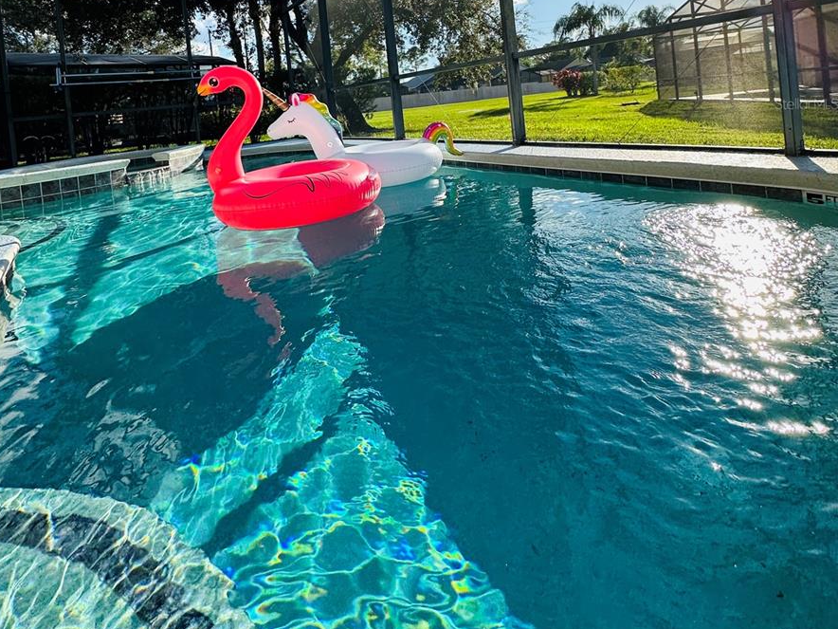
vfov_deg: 61.4
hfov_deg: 84.7
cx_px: 415
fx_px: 460
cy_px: 103
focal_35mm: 19
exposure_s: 1/910
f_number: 2.2
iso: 40
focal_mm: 2.22
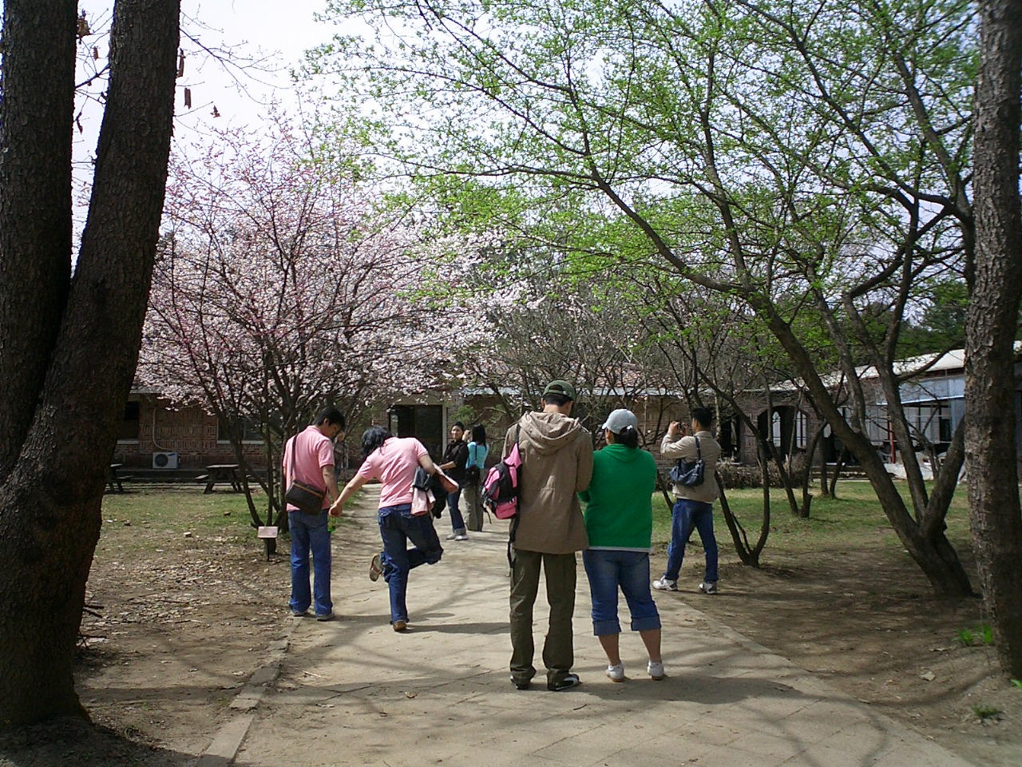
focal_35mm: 37
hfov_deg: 50.1
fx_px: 1092
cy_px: 384
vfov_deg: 38.7
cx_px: 511
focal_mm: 5.6
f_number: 3.5
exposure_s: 1/640
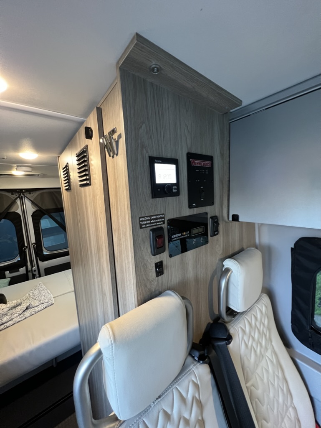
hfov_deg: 90.0
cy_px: 214
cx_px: 160
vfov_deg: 106.2
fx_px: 161
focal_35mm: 13
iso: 500
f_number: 1.8
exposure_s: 1/60
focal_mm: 1.57
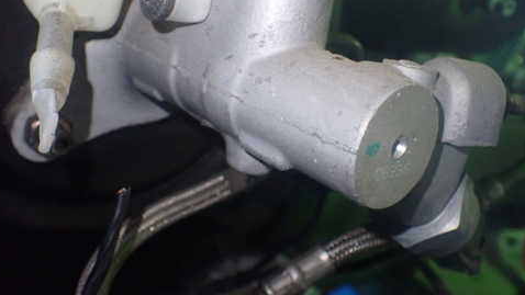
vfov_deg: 28.8
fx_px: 571
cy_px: 94
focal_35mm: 41
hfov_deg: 49.4
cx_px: 277
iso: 800
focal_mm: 5.4
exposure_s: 1/125
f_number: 2.3
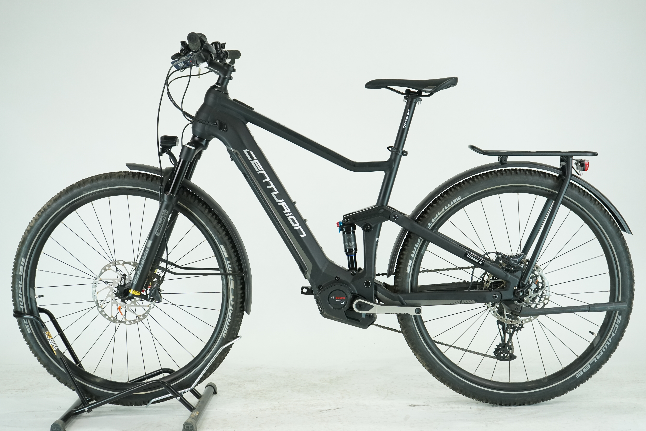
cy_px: 216
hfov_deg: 36.9
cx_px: 323
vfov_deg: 25.1
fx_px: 969
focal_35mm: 54
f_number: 5.6
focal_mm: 54
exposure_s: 1/200
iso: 1600
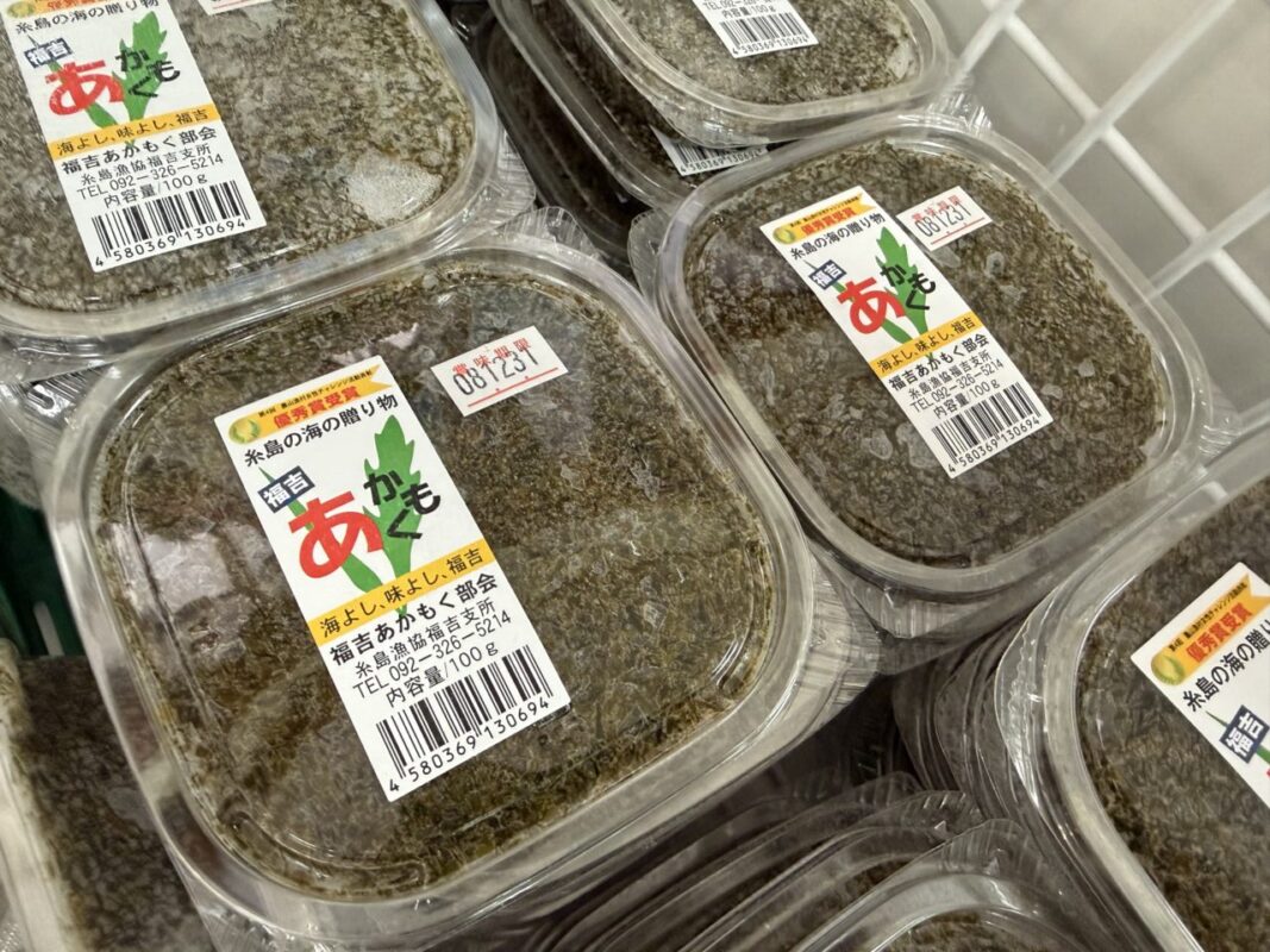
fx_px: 880
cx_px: 635
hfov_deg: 71.6
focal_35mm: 24
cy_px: 476
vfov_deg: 56.8
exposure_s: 1/60
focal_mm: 2.22
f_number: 2.2
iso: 400
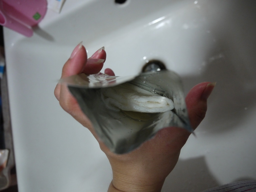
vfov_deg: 49.7
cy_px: 96
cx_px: 128
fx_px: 207
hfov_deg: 63.4
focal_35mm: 28
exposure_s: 1/30
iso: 800
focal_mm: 14
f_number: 3.5
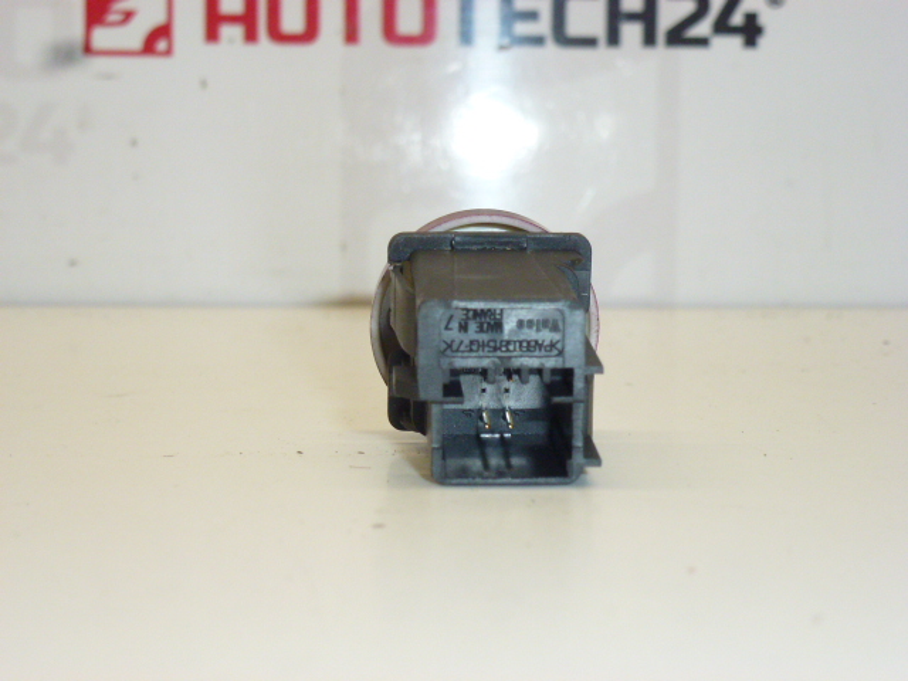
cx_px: 454
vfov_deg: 20.7
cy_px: 340
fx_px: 1862
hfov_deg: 27.4
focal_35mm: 71
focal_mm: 12.7
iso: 400
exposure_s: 1/200
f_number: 4.7
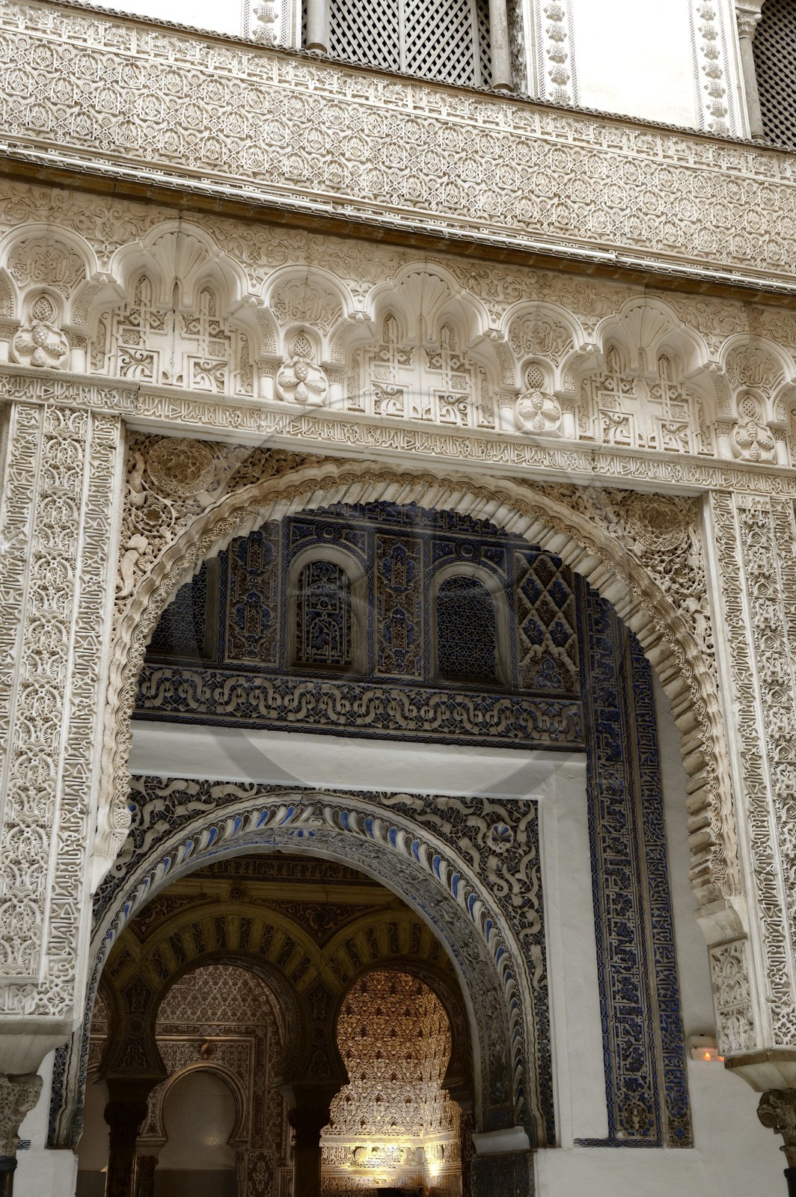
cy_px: 598
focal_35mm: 42
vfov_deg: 46.4
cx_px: 398
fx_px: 1395
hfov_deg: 31.8
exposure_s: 1/13
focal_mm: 42
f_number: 6.3
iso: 1600
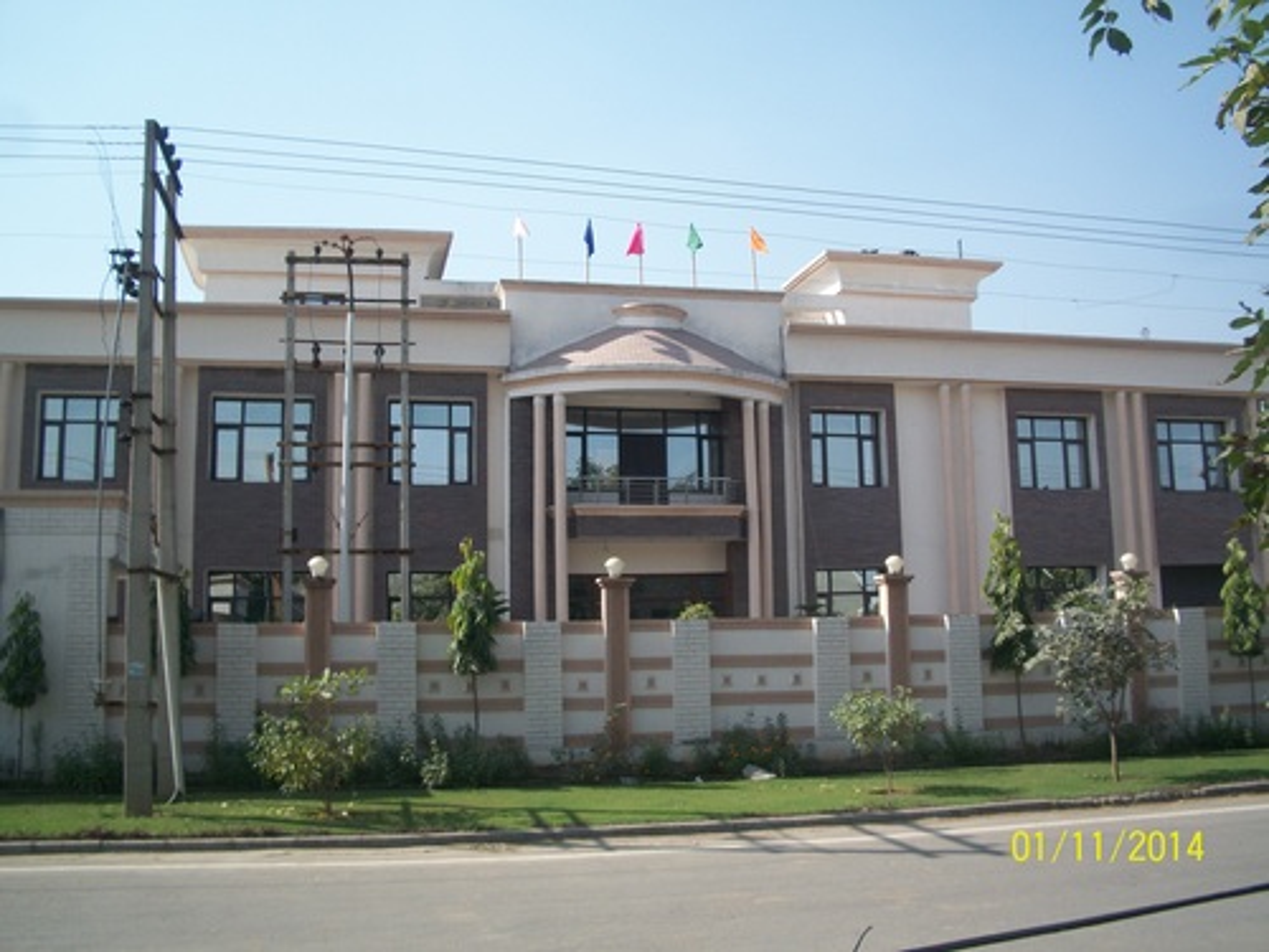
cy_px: 476
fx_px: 1283
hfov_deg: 52.6
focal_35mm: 35
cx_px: 634
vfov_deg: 40.7
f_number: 5.6
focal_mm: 6.3
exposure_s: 1/250
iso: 80
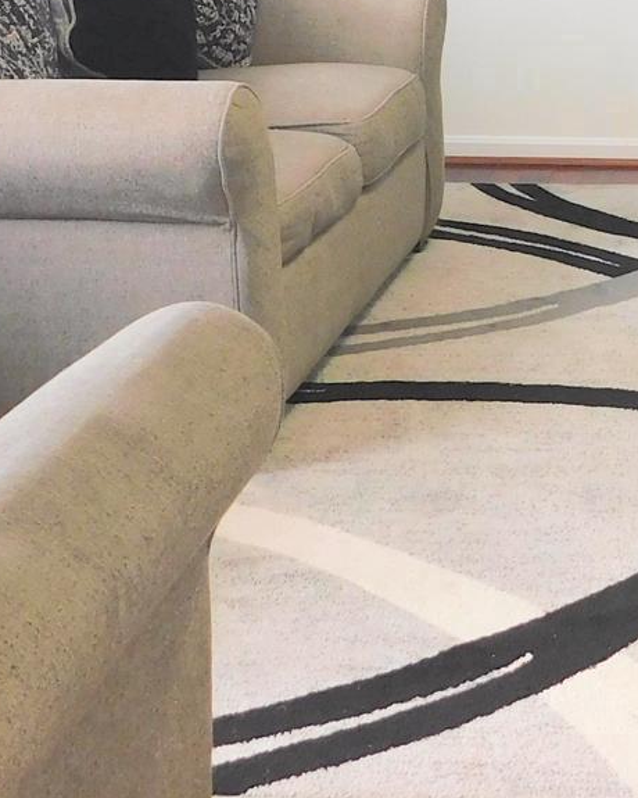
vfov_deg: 22.1
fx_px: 1888
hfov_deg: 18.1
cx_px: 784
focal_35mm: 80
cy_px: -154
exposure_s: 1/30
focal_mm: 4
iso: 125
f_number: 3
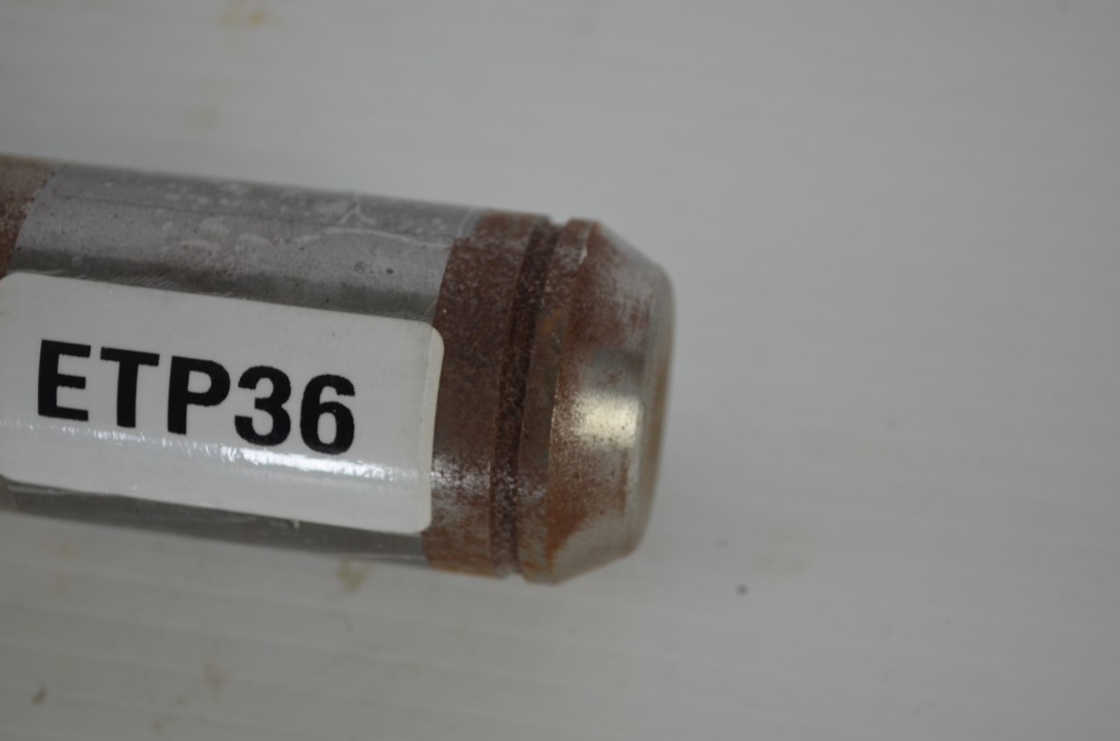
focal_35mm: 64
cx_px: 576
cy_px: 392
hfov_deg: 31.5
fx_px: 1986
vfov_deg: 21.1
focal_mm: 40
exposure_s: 1/60
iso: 640
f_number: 5.3
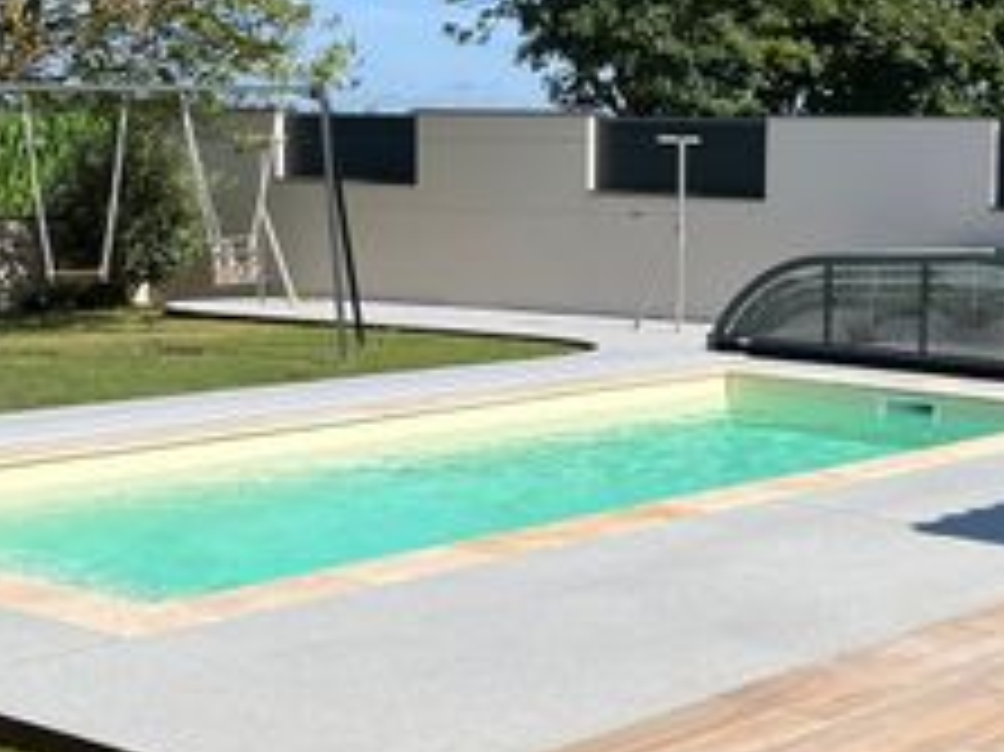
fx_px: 2029
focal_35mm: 70
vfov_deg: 21.0
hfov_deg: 27.3
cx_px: 797
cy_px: 338
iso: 50
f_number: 1.6
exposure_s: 1/3876
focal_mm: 5.1
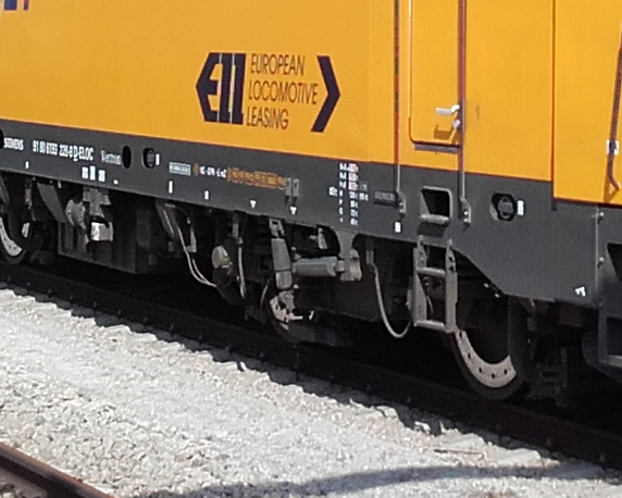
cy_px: 12
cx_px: 354
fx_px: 2523
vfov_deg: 11.2
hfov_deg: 14.1
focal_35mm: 137
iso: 50
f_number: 2.2
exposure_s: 1/950
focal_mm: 3.31
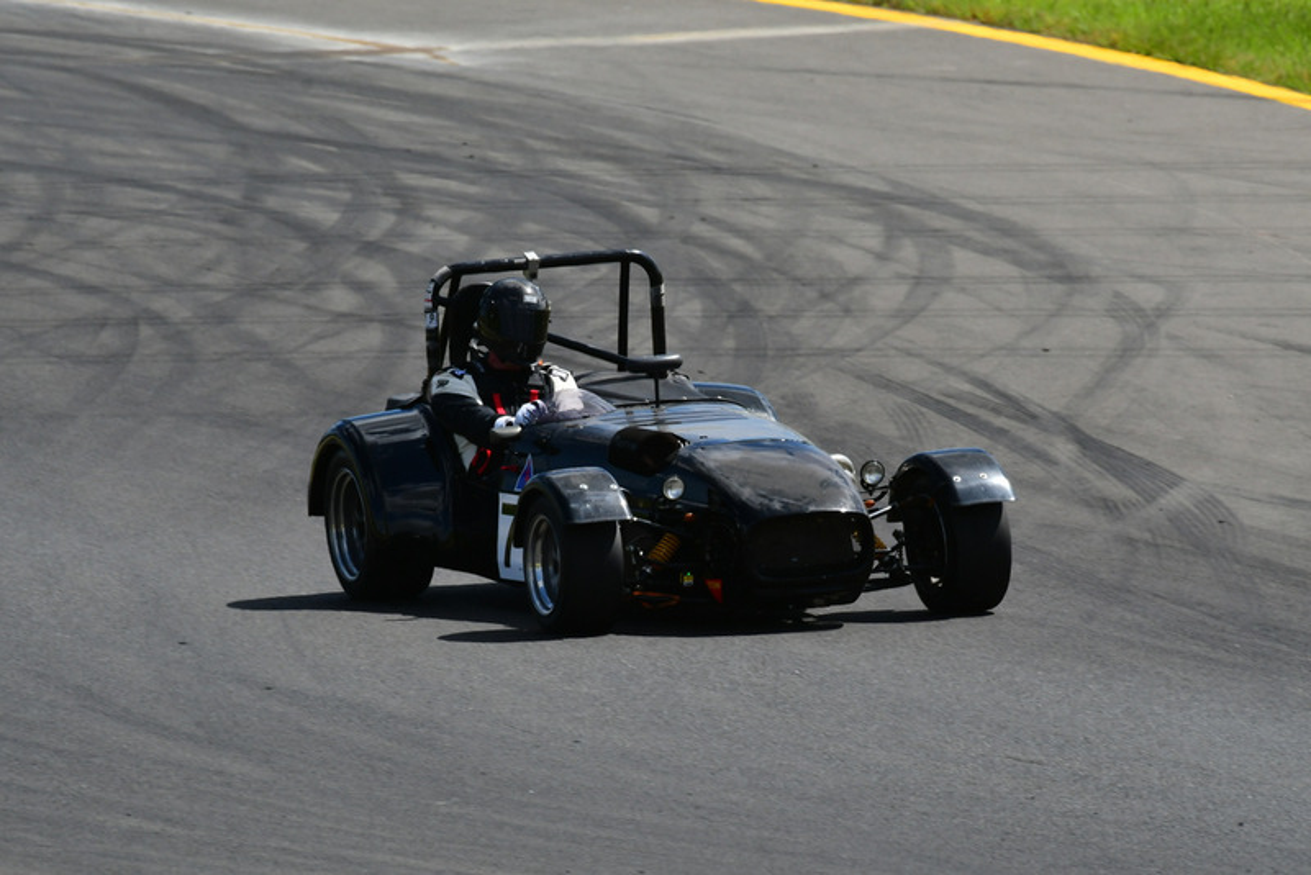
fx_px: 26228
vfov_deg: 1.9
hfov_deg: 2.9
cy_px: 438
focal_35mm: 720
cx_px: 656
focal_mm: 480
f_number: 11
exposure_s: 1/640
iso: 400
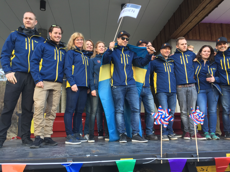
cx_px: 115
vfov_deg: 48.2
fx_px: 193
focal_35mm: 29
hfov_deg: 61.7
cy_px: 86
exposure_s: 1/100
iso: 50
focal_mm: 4.15
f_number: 2.2
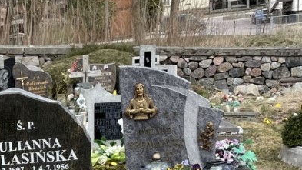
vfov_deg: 12.3
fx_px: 745
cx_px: -36
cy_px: 272
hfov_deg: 21.6
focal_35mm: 93
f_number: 1.6
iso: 32
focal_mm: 4.2
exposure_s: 1/1261
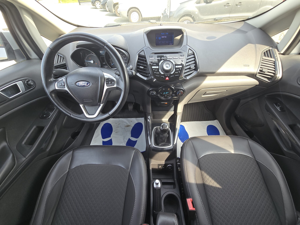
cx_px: 150
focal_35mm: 13
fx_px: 113
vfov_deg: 89.9
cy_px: 112
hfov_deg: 106.2
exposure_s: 1/100
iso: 50
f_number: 2.2
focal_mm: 2.2
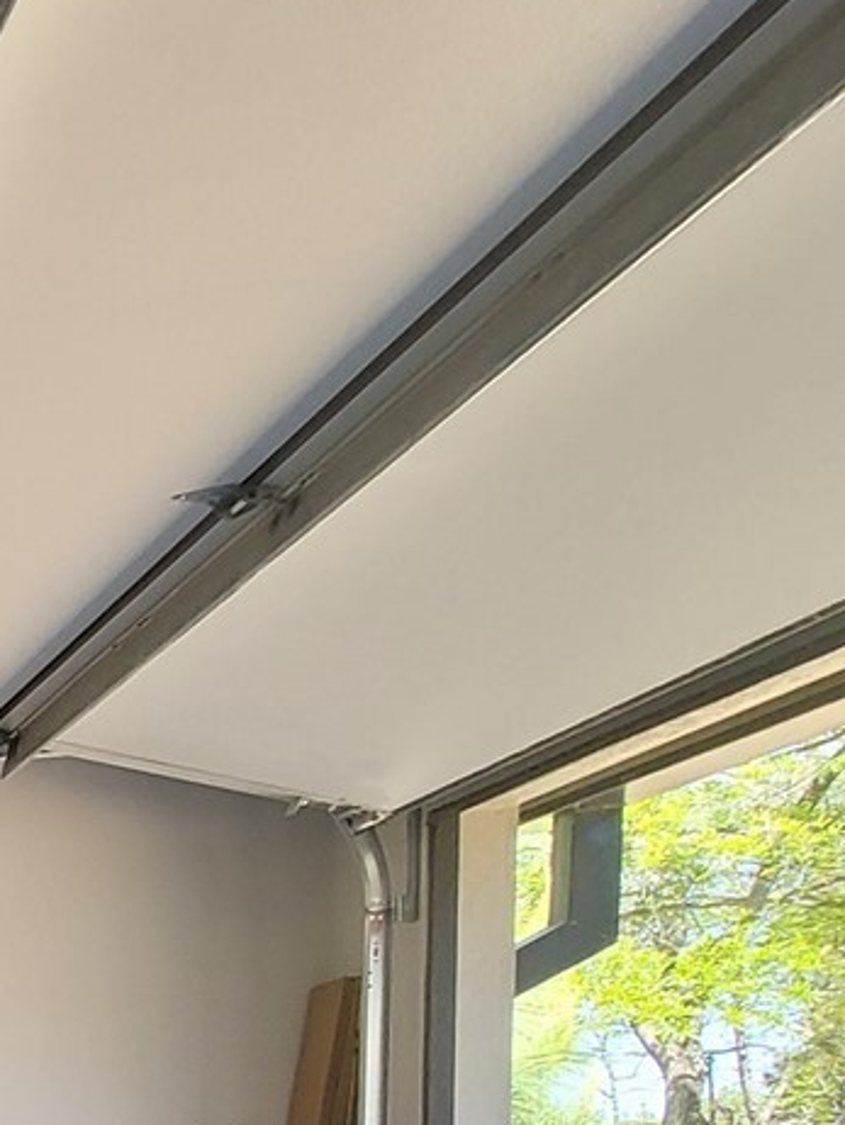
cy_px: 1446
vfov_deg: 29.1
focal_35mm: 54
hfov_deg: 15.6
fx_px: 1756
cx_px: -1135
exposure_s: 1/120
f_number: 2.2
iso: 100
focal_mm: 2.2
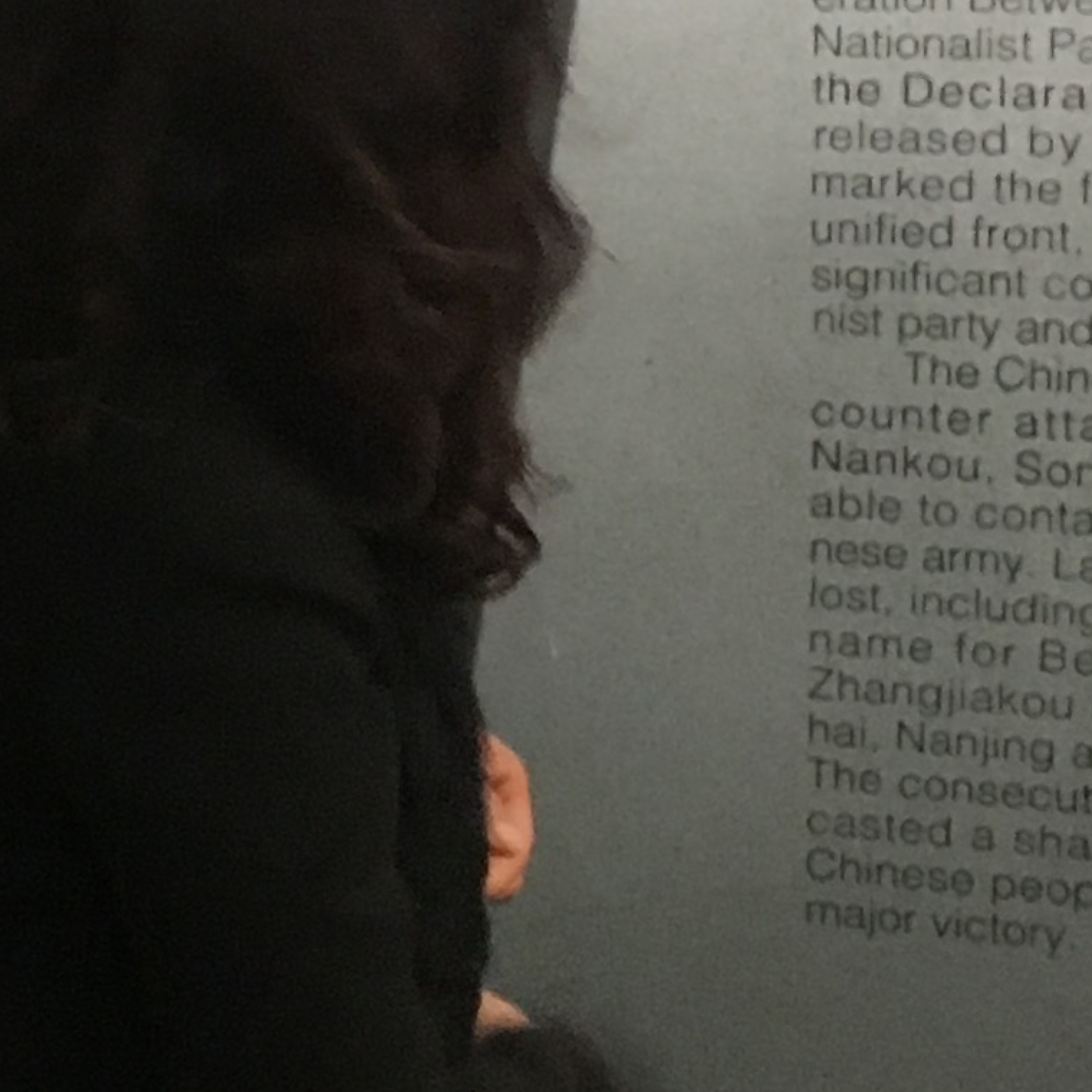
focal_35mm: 136
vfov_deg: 12.8
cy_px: 200
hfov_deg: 11.8
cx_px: -901
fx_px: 4854
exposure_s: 1/20
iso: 200
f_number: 2.2
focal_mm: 4.15
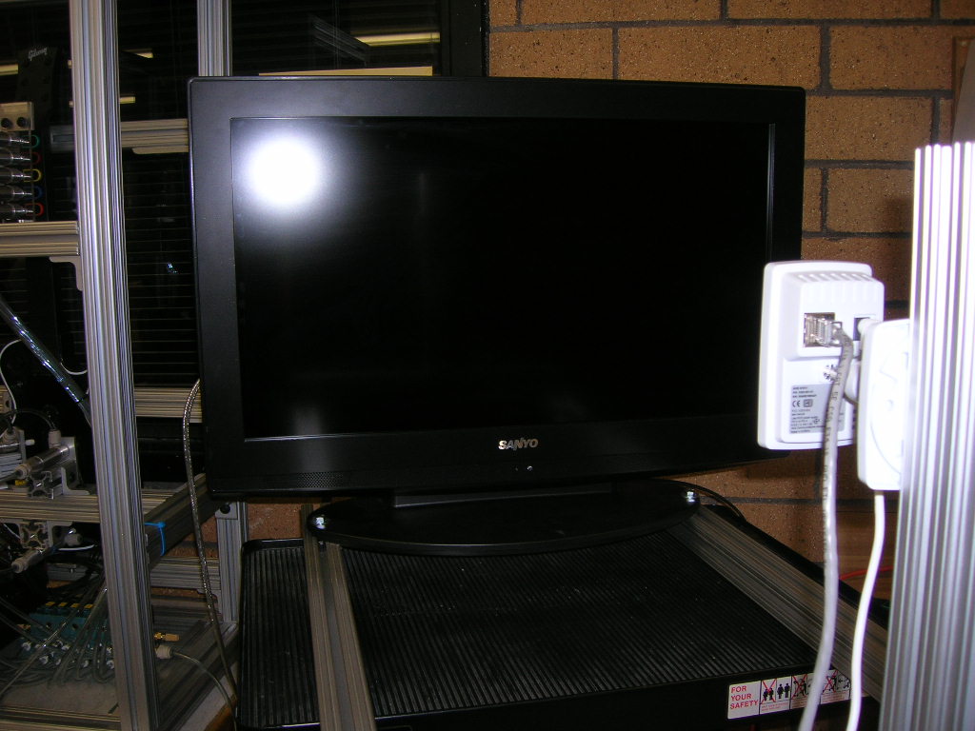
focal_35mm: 34
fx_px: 958
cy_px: 366
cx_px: 488
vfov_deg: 41.8
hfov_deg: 54.0
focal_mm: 5.7
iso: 50
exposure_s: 1/60.1
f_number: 2.9
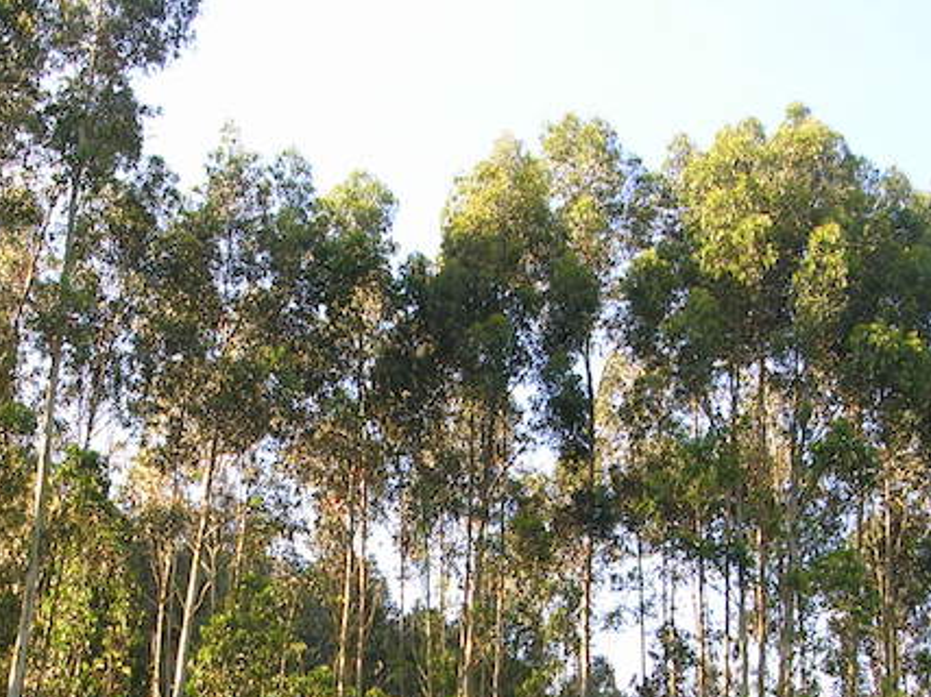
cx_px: 368
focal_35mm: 65
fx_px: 1748
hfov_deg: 29.7
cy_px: 595
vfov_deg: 22.2
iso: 50
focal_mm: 5.8
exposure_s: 1/122
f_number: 2.8
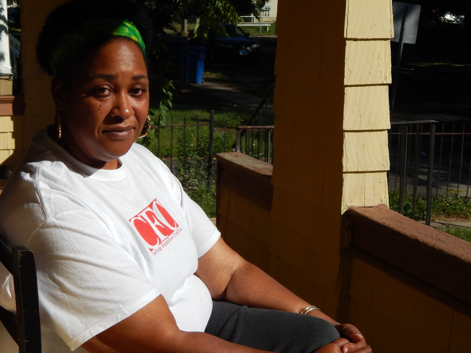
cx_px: 236
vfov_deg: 21.3
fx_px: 939
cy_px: 176
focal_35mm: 69
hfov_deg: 28.2
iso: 125
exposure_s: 1/1500
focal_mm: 12.3
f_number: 4.1
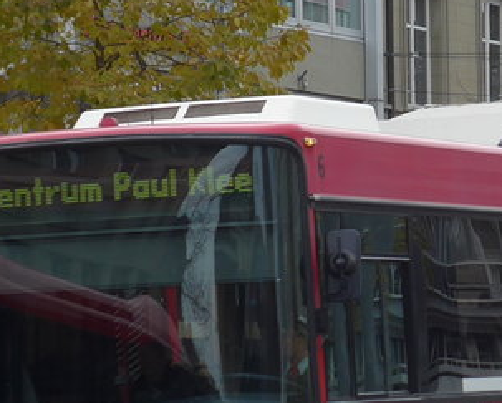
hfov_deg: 7.6
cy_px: 113
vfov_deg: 6.1
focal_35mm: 255
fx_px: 3792
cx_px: 421
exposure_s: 1/250
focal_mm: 13.4
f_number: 3.9
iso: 80
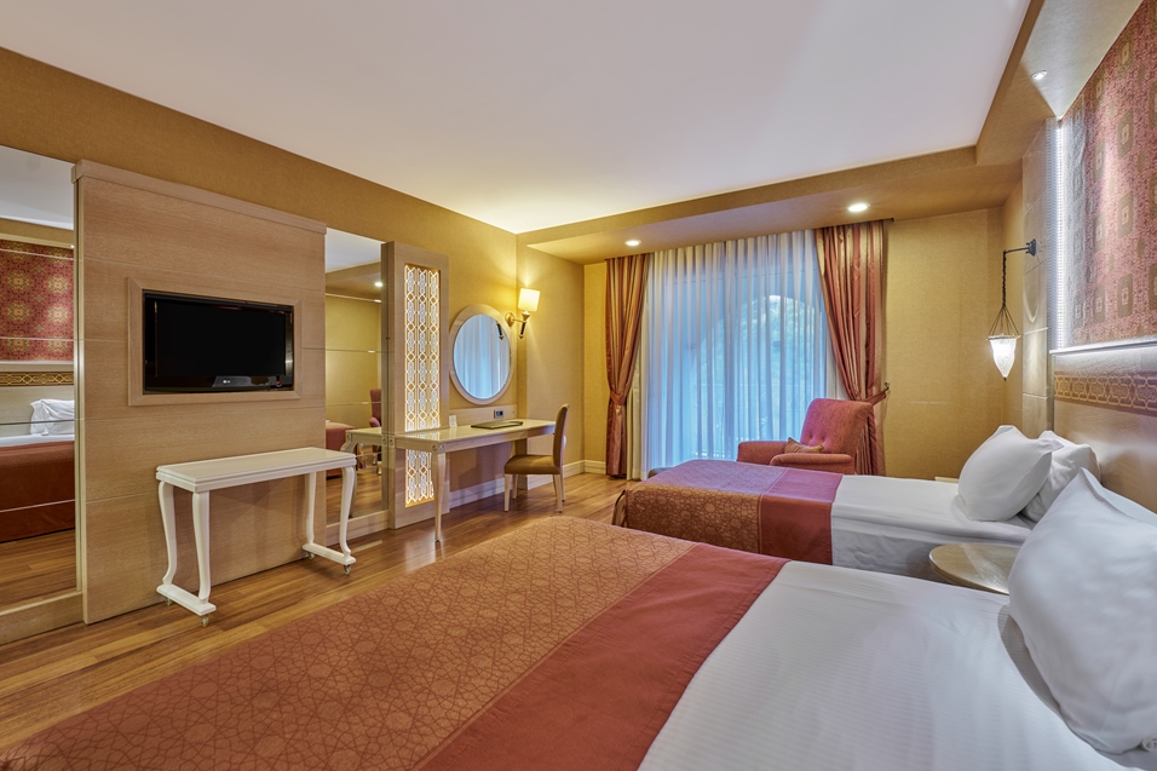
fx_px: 482
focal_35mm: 15
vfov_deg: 77.3
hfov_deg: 100.3
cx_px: 541
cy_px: 381
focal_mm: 14
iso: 100
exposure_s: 13
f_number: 7.1
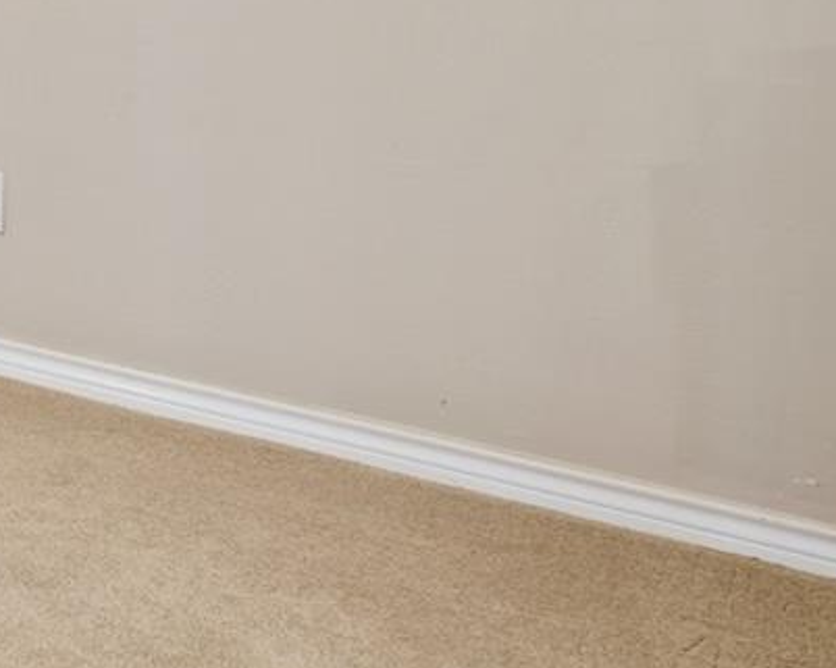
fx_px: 1657
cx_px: -728
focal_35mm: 67
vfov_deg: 20.6
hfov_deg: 19.6
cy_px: -224
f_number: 8
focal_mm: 14
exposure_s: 3
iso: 100
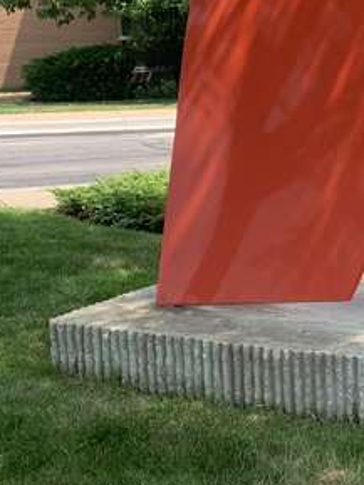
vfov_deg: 27.0
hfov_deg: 18.4
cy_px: 220
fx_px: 1009
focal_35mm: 72
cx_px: 525
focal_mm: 4.25
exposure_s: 1/777
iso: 25
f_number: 1.8
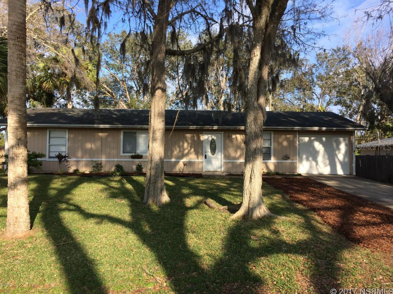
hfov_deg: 61.7
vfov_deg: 48.2
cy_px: 147
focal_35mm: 29
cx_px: 196
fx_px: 329
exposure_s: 1/1053
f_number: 2.2
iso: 32
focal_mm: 4.15
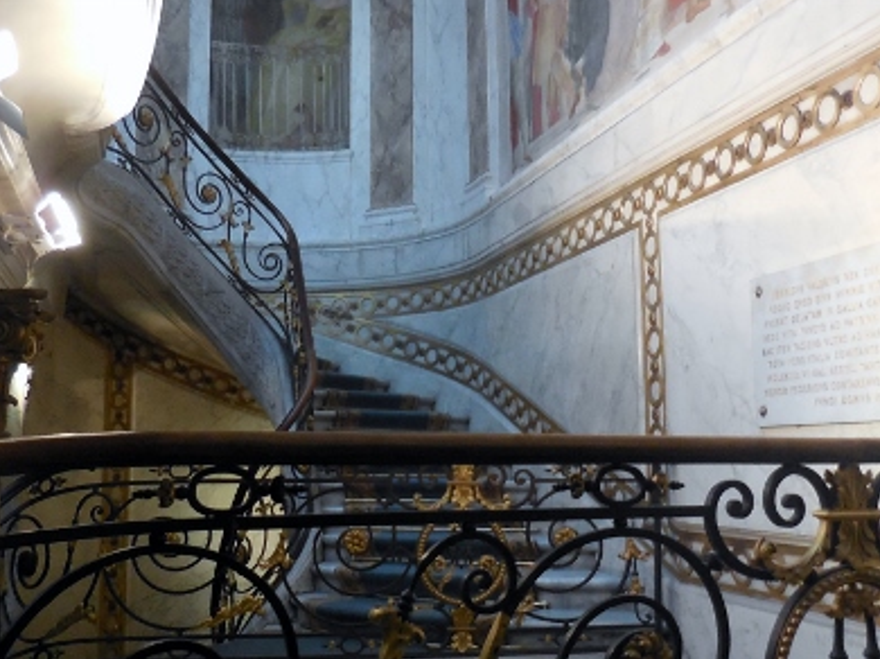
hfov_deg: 45.8
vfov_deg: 35.1
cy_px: 351
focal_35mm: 41
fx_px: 1042
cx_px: 424
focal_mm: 4.5
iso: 400
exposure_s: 1/15
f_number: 3.3
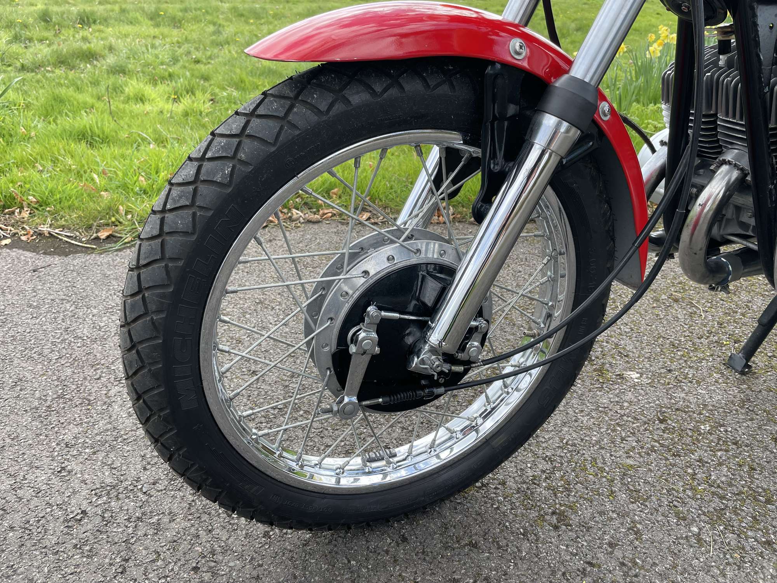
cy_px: 292
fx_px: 584
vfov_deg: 53.1
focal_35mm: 26
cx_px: 388
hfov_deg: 67.3
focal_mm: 4.2
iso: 32
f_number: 1.6
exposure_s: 1/619
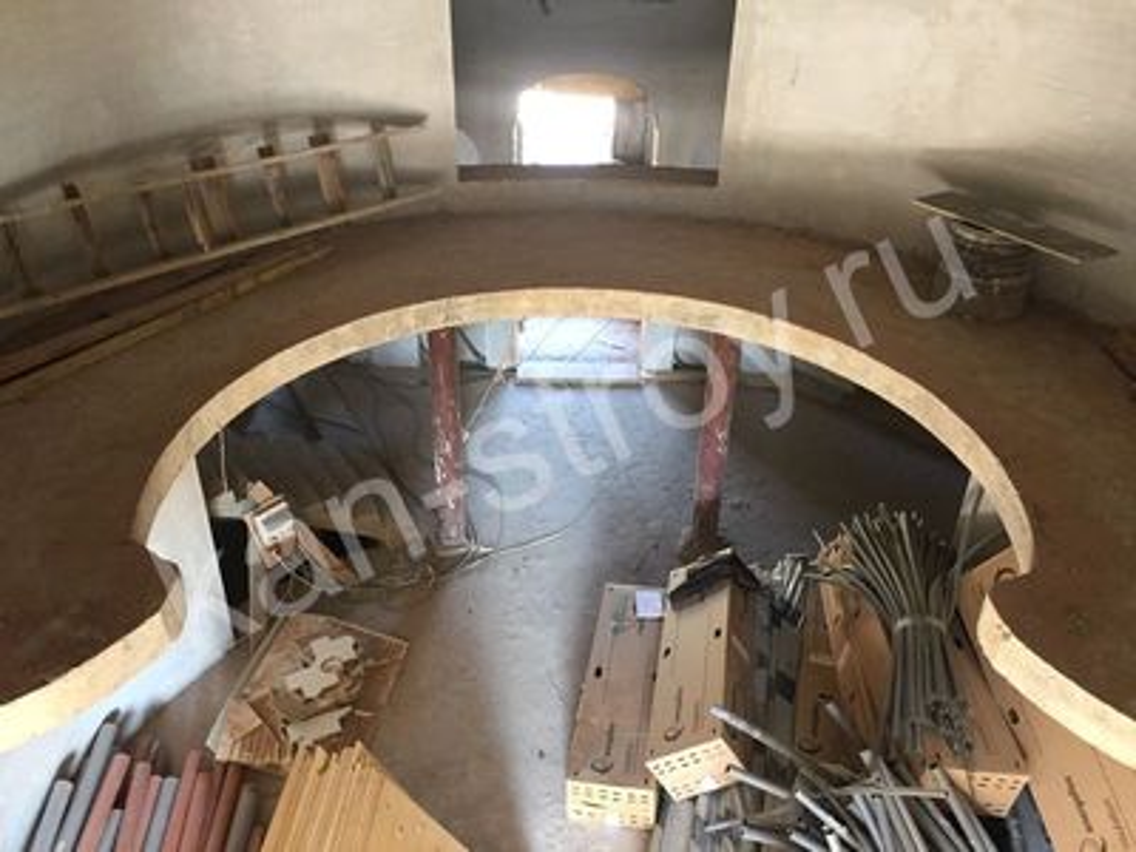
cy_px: 426
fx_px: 952
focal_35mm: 29
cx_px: 568
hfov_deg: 61.7
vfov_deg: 48.2
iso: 160
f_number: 2.2
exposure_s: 1/30
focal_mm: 4.15
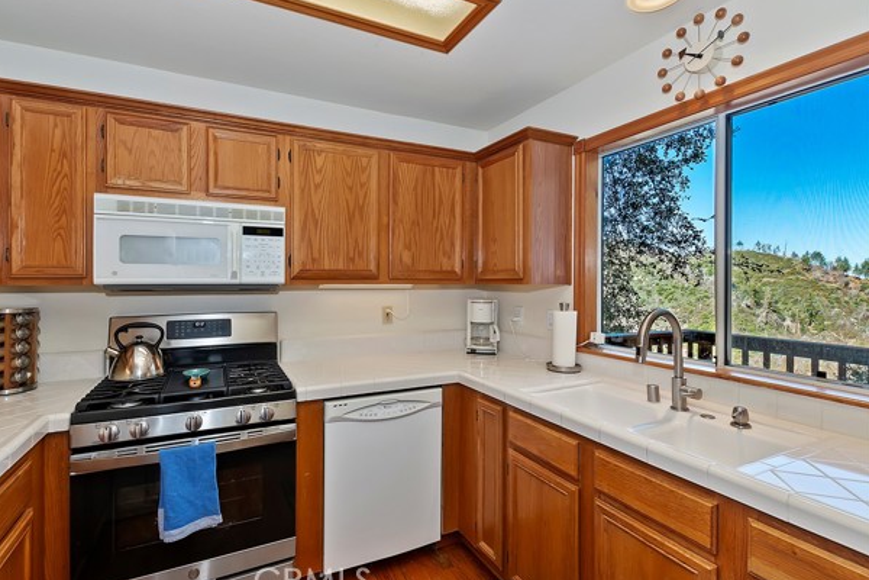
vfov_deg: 73.7
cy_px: 292
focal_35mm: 16
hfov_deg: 96.6
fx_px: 386
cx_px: 407
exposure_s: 1/30
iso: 320
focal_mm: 10
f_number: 8
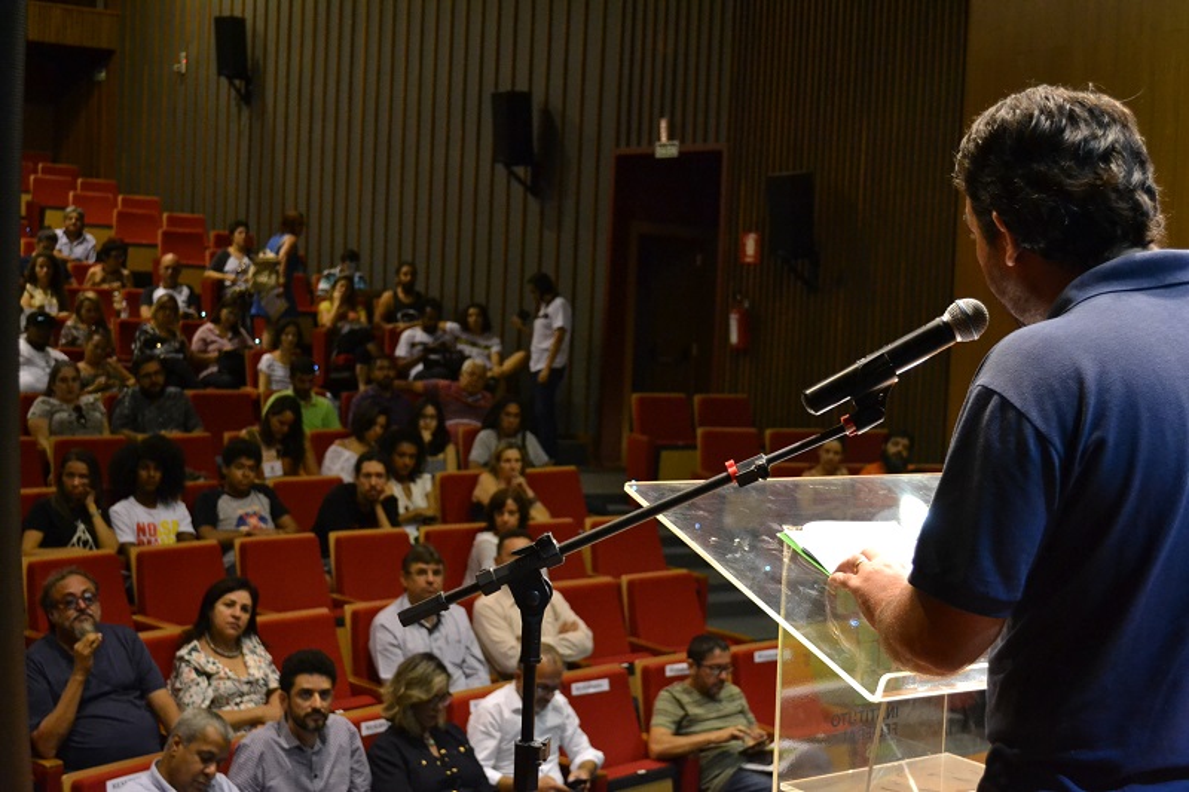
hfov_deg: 41.1
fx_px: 1585
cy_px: 396
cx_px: 594
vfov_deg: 28.1
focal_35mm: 48
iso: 2500
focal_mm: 32
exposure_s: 1/60
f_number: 4.8
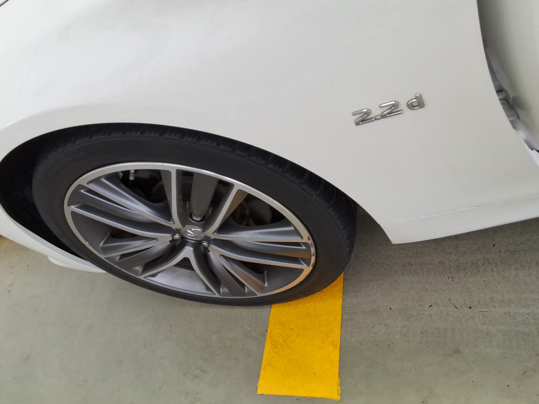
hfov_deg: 56.7
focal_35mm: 32
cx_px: 246
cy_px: 190
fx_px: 498
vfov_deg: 44.1
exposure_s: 1/120
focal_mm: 2.91
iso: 60
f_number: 1.9
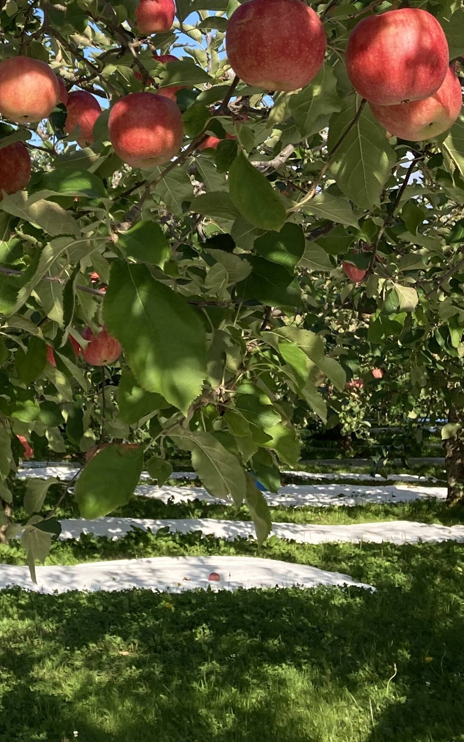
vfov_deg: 28.6
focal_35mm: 68
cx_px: -172
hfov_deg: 17.7
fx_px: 1376
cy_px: 30
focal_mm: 3.99
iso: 20
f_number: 1.8
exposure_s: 1/1043
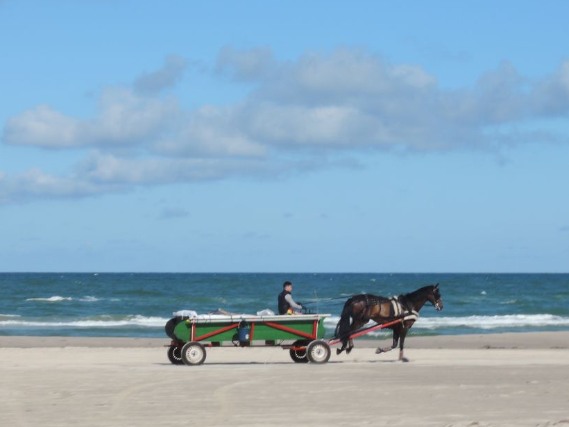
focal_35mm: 139
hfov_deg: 14.2
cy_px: 276
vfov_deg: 10.7
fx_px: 2285
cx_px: 341
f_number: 6.3
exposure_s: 1/125
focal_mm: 20.2
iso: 160
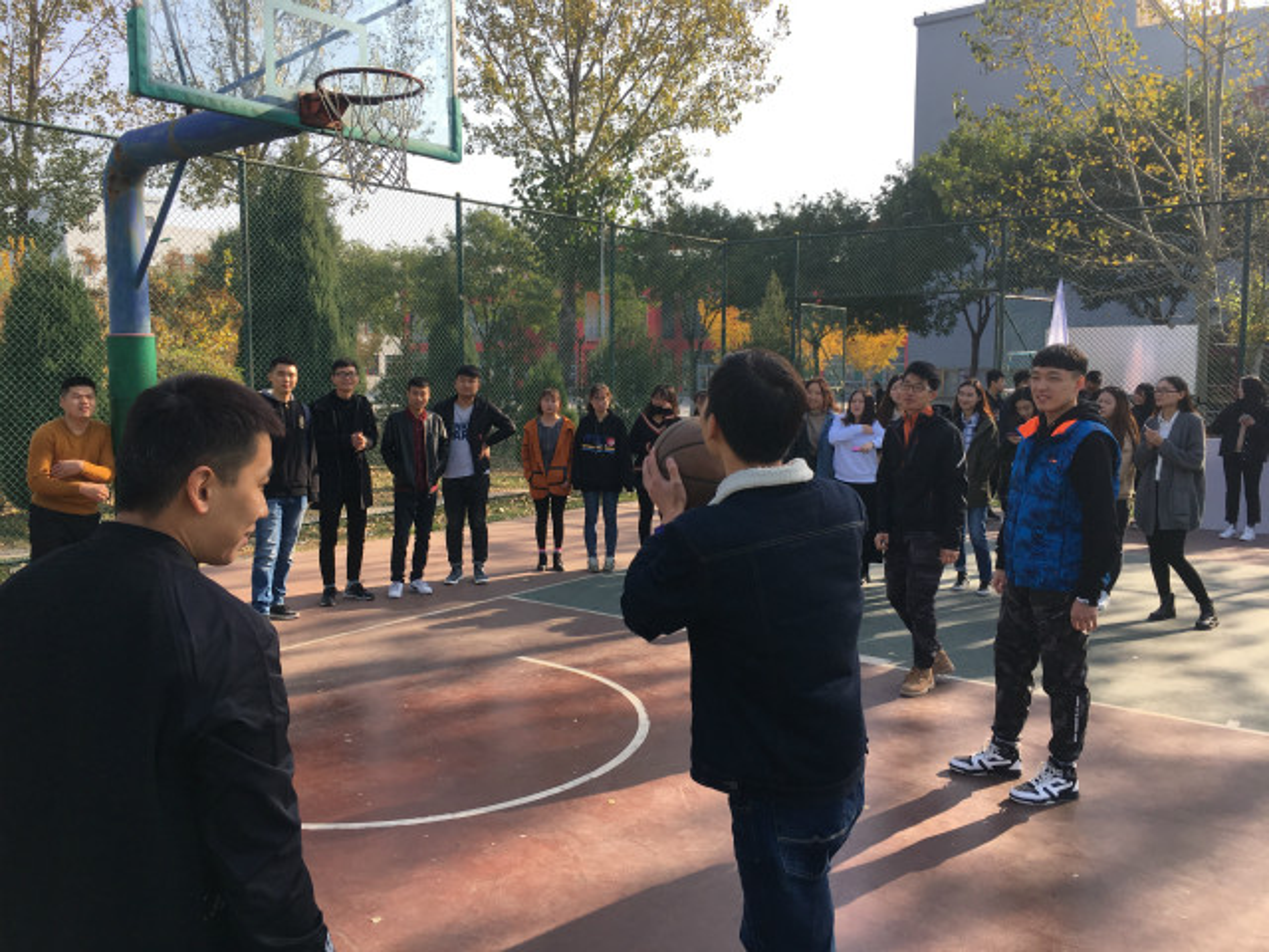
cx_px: 634
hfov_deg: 61.7
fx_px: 1063
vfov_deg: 48.2
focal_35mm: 29
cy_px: 476
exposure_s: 1/582
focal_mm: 4.15
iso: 25
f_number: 2.2
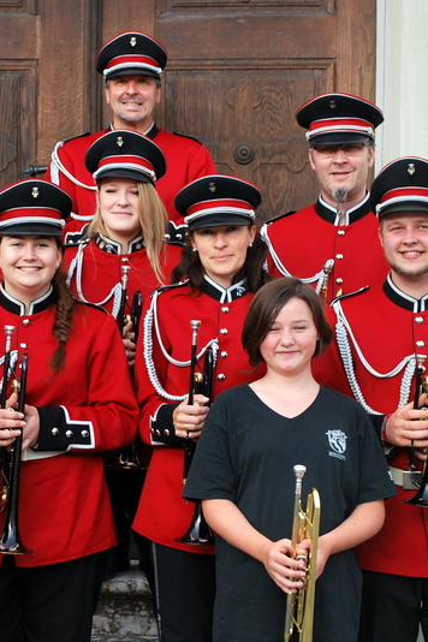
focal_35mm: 90
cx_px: 123
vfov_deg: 22.6
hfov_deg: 15.1
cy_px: 320
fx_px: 1605
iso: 200
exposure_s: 1/125
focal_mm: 40
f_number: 5.3
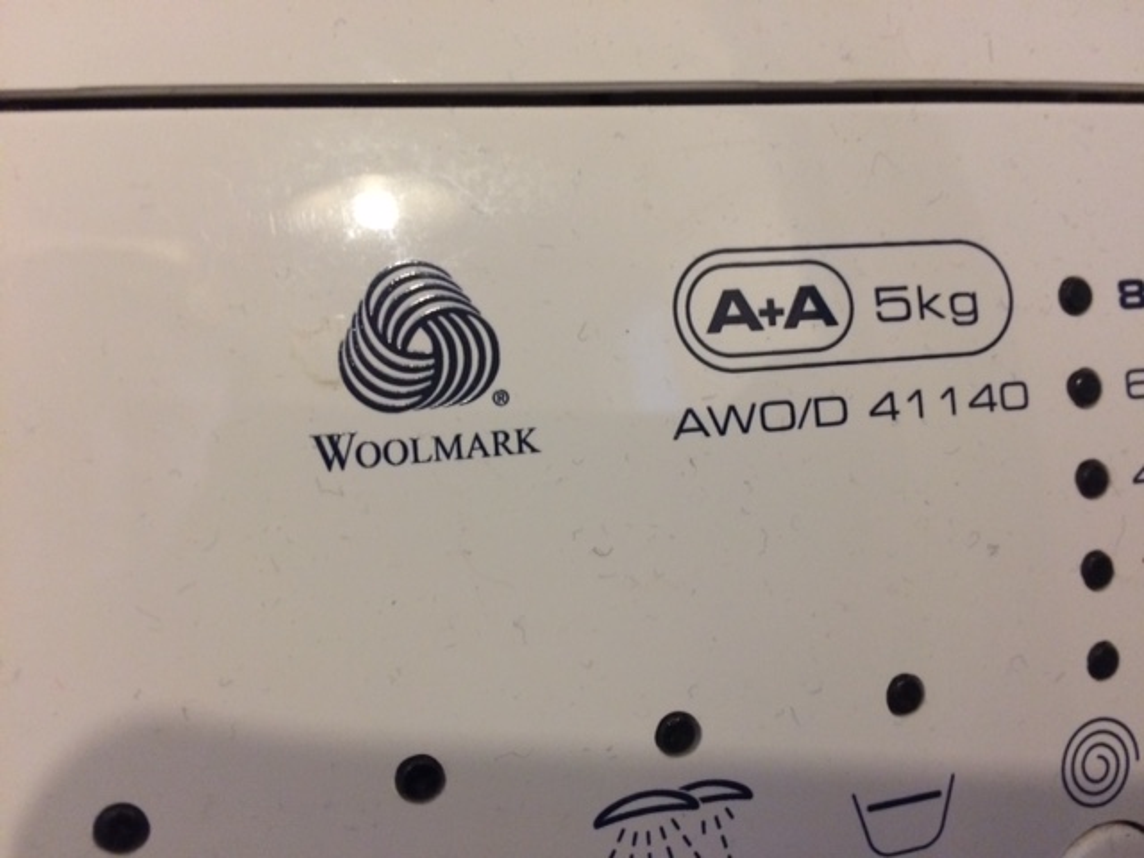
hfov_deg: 61.7
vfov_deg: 48.2
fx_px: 958
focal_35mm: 29
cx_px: 572
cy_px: 429
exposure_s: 1/24
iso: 250
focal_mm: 4.15
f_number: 2.2
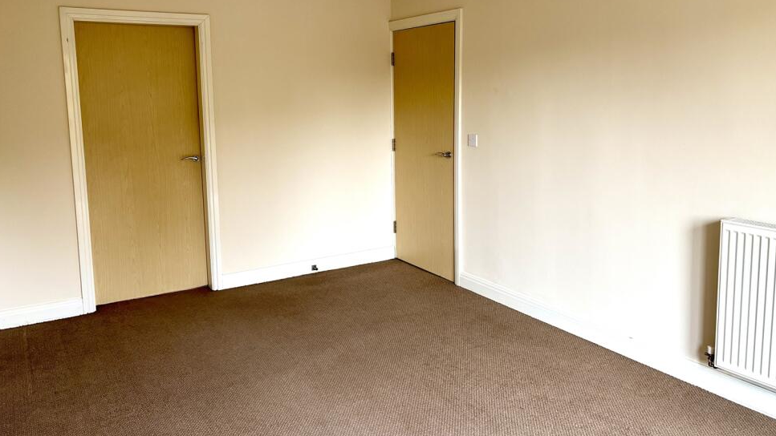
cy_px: 169
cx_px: 390
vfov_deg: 38.7
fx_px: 617
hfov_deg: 64.3
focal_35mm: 30
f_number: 1.6
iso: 125
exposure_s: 1/107
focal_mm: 5.96
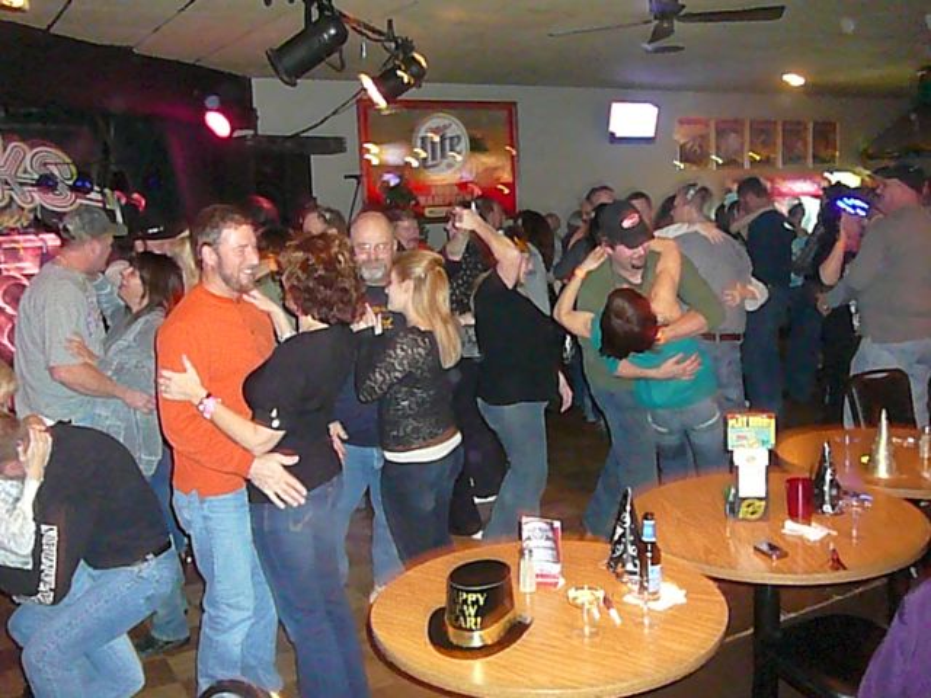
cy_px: 349
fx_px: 941
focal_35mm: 35
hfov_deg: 52.6
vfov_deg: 40.7
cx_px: 466
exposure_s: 1/8
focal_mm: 5.2
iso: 1600
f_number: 2.8
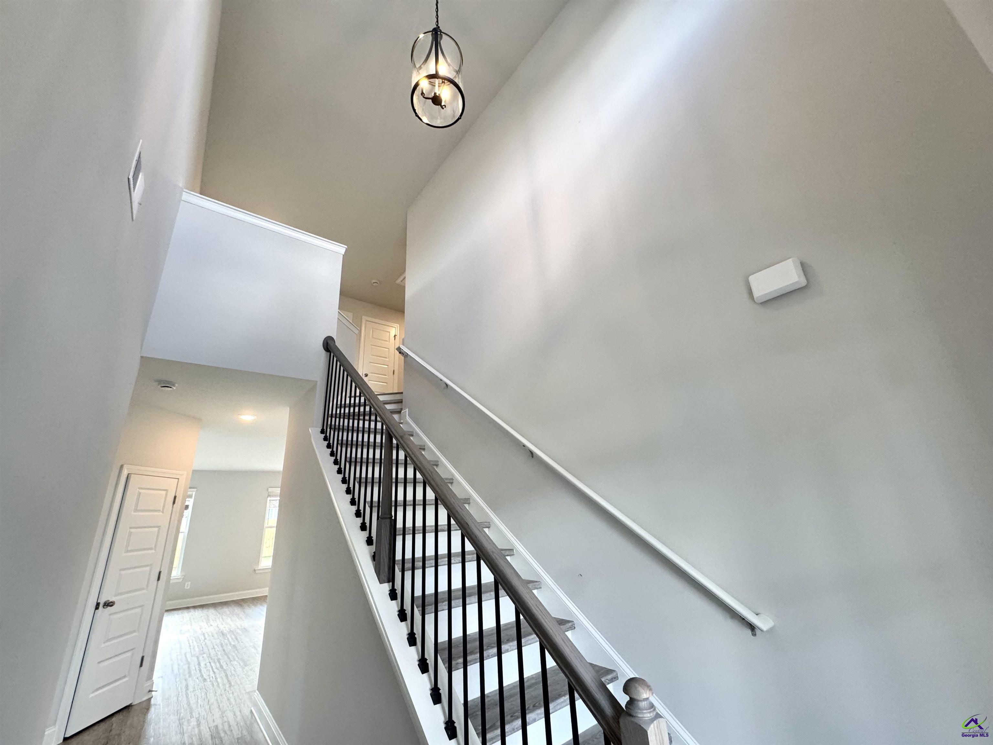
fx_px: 402
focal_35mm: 14
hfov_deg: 102.1
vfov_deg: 85.7
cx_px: 496
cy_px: 372
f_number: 2.2
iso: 200
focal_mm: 2.22
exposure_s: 1/120
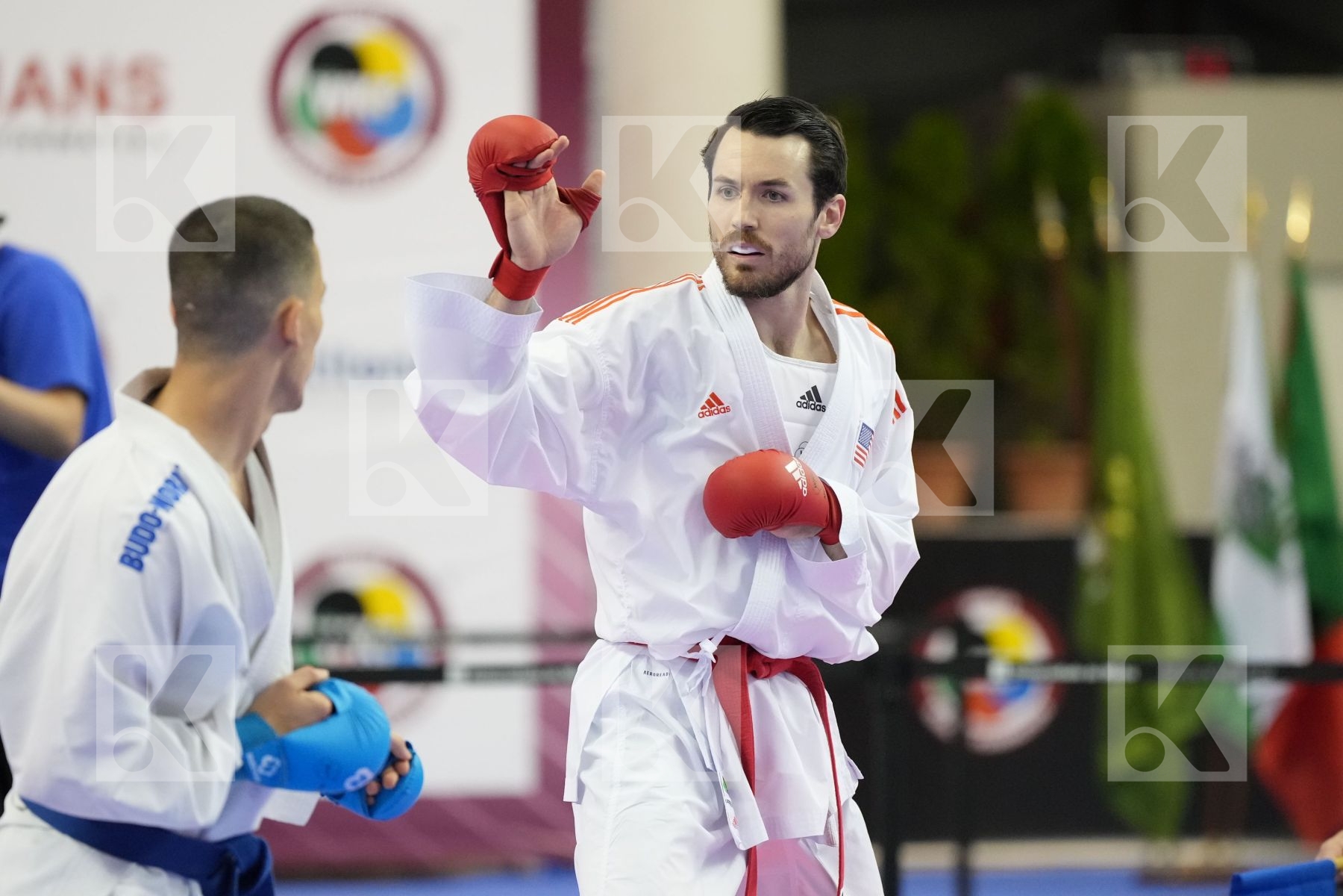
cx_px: 672
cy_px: 448
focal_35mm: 300
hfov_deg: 6.9
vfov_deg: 4.6
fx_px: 11191
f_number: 2.8
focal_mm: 200
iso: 4000
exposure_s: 1/1000
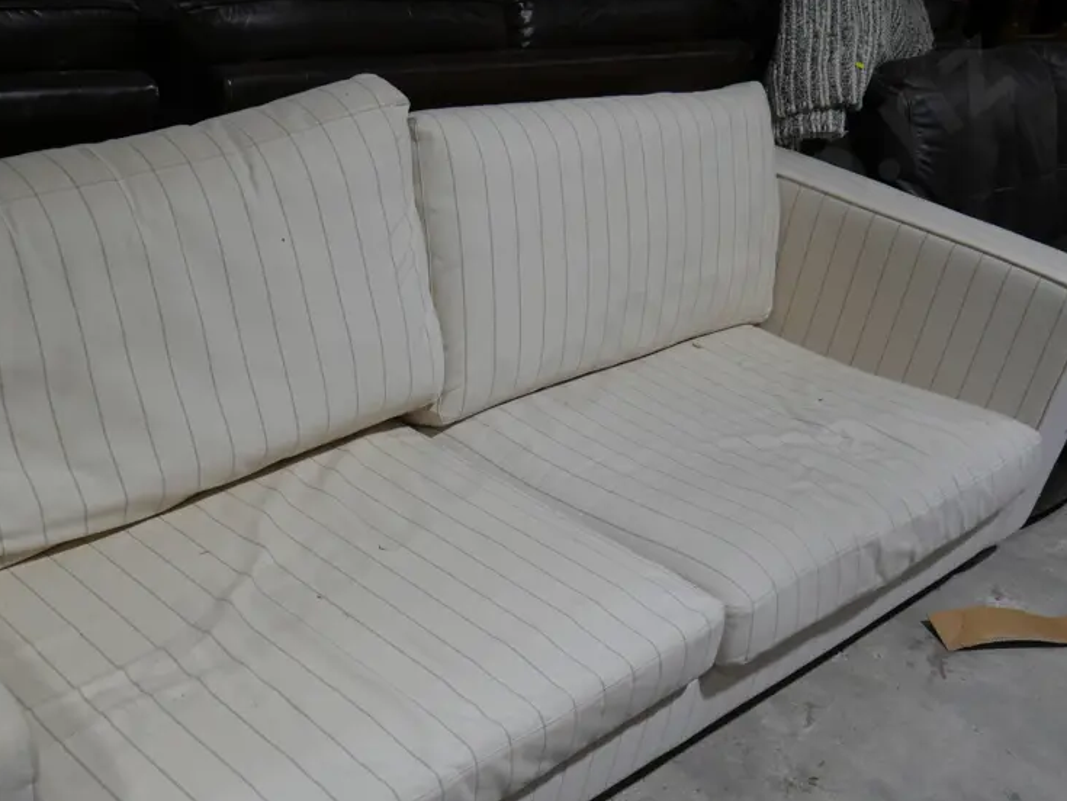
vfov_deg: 36.6
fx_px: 1203
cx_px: 402
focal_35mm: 39
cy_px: 504
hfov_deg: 47.4
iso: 200
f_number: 4
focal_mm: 14
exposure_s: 1/125
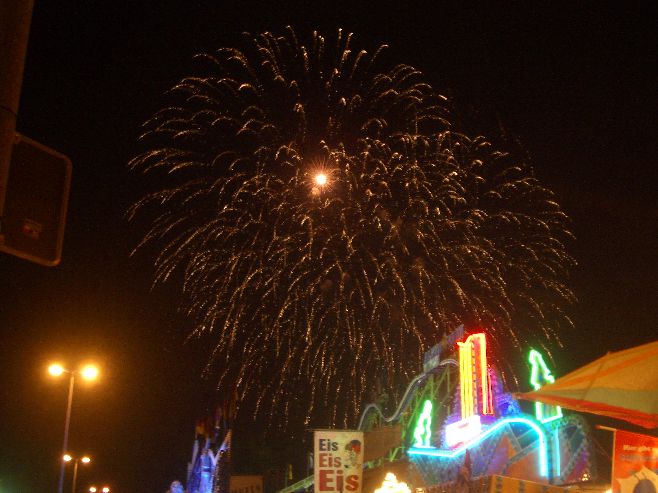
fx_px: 950
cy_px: 245
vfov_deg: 29.1
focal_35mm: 50
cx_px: 328
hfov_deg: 38.2
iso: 100
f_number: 3.1
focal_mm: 8.2
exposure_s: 1/8
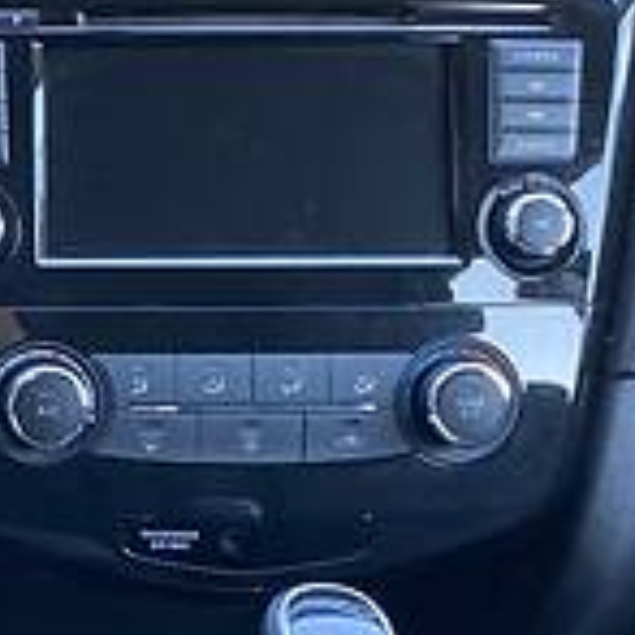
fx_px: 2594
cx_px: -233
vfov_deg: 13.9
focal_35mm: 125
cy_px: 423
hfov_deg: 13.4
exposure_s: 1/66
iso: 125
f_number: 1.8
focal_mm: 4.2
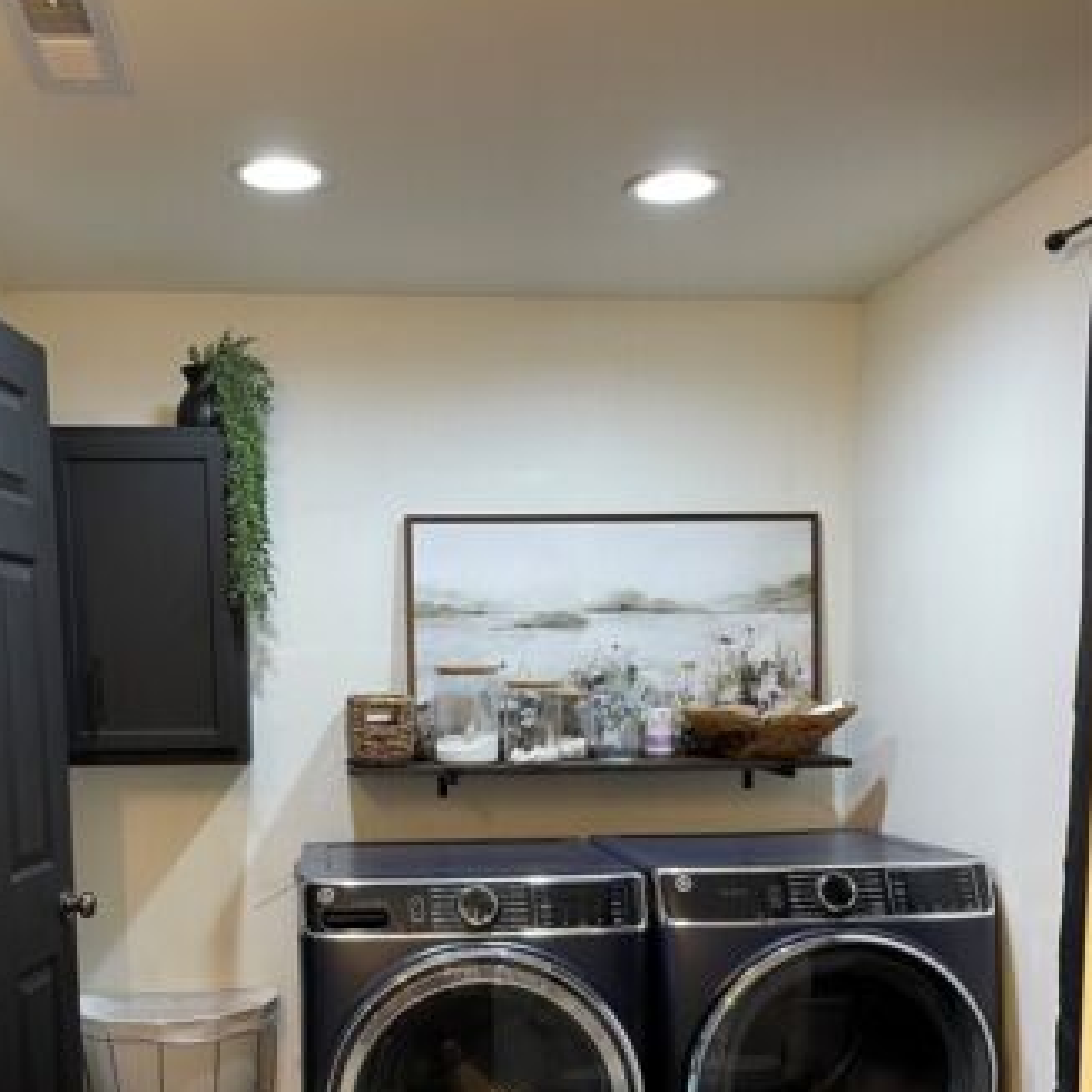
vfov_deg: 44.2
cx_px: 434
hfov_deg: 45.8
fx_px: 1285
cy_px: 847
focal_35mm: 36
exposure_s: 1/60
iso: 100
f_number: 1.6
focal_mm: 5.1
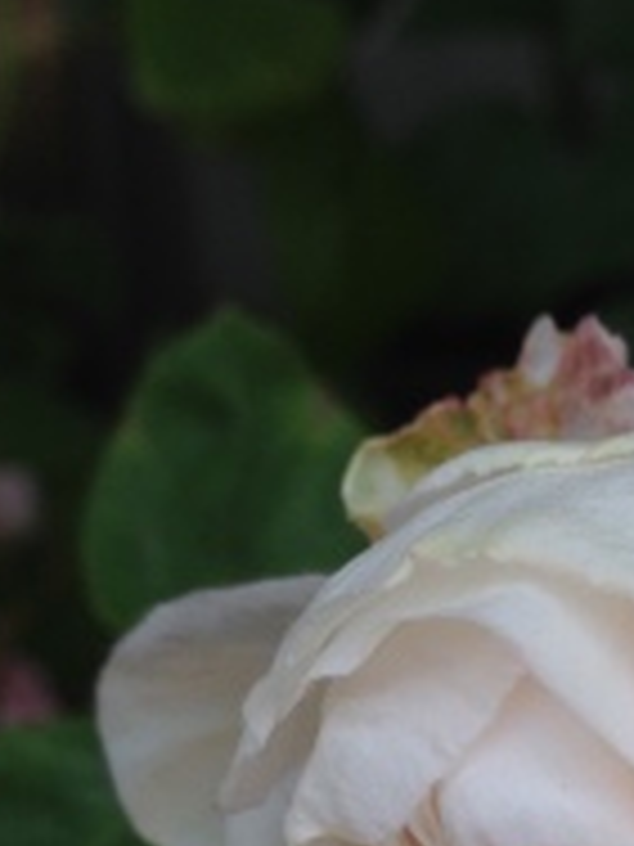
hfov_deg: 16.4
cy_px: 788
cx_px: 636
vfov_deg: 21.7
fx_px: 2149
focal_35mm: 88
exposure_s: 1/809
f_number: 2.4
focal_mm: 4.13
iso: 50
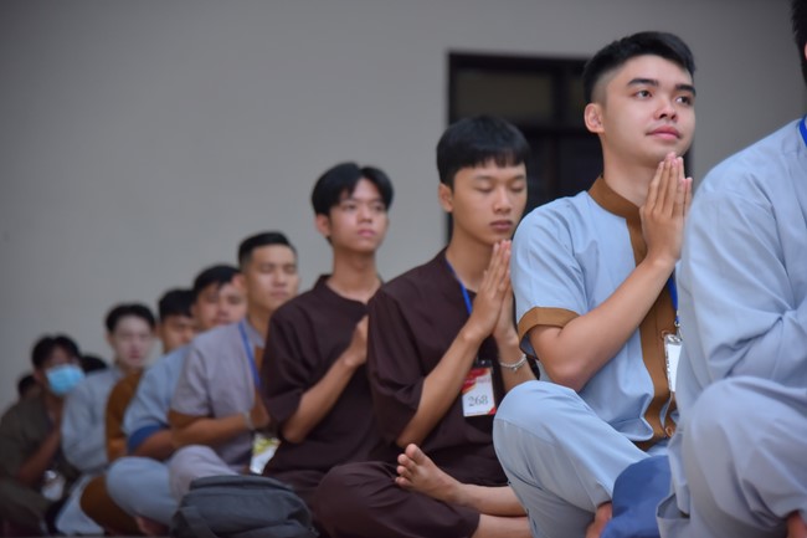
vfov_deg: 13.7
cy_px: 269
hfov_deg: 20.4
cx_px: 404
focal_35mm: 100
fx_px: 2241
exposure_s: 1/125
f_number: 4.5
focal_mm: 100
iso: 1250
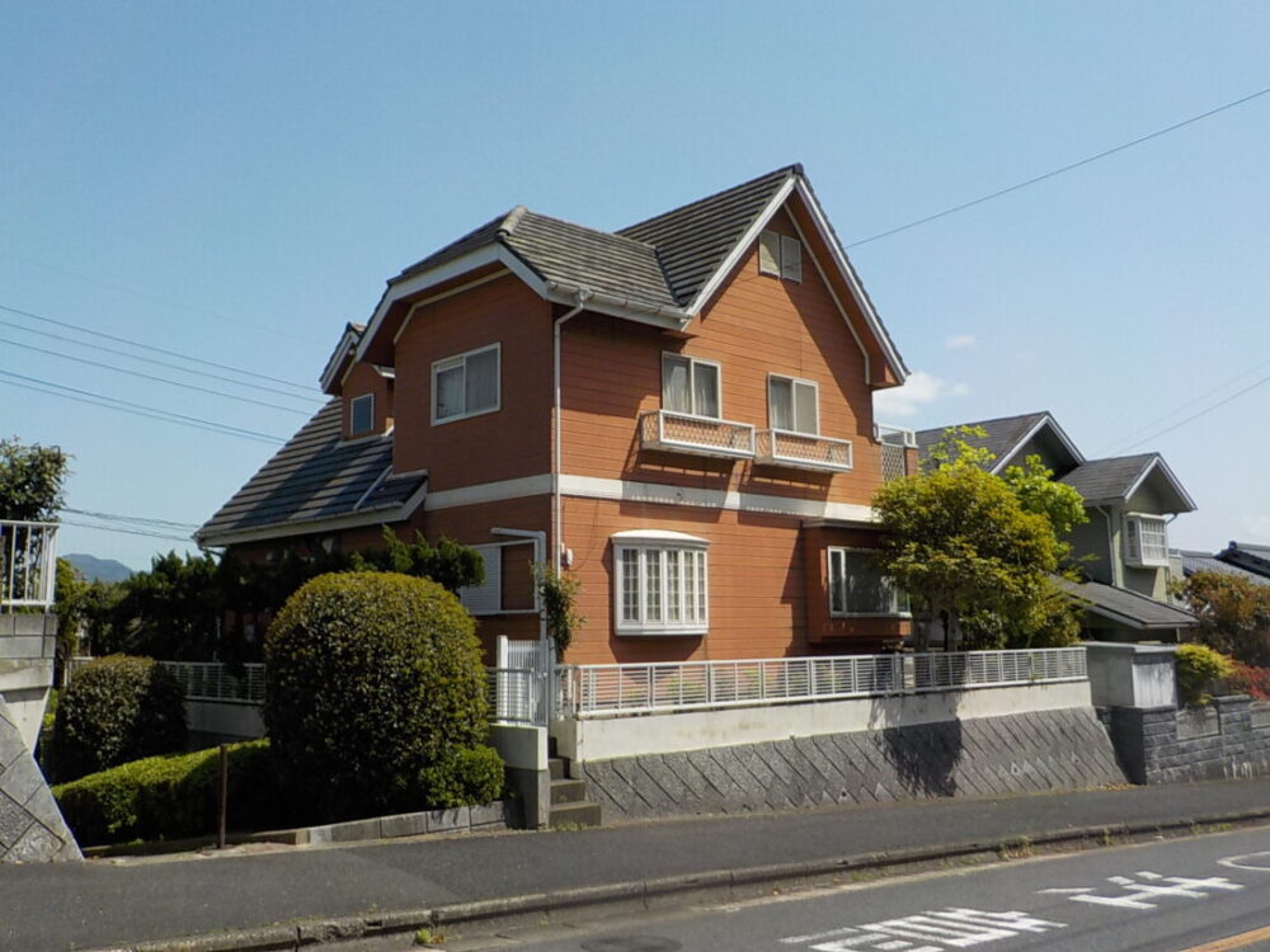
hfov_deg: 60.0
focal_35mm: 30
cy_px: 476
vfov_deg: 46.8
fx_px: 1101
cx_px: 635
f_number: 3.3
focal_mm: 4.1
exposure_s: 1/1600
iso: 125
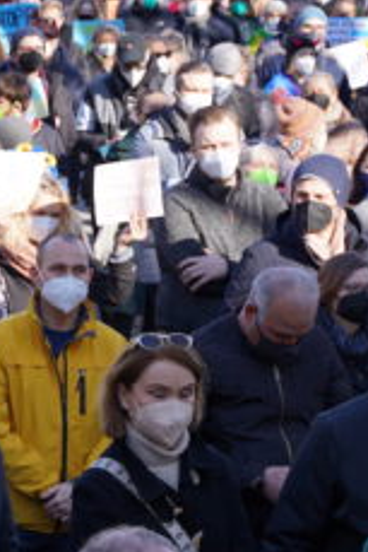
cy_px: 231
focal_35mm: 124
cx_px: -457
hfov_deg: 9.9
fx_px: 1900
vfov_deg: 16.5
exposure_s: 1/200
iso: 100
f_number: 4.5
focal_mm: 40.7
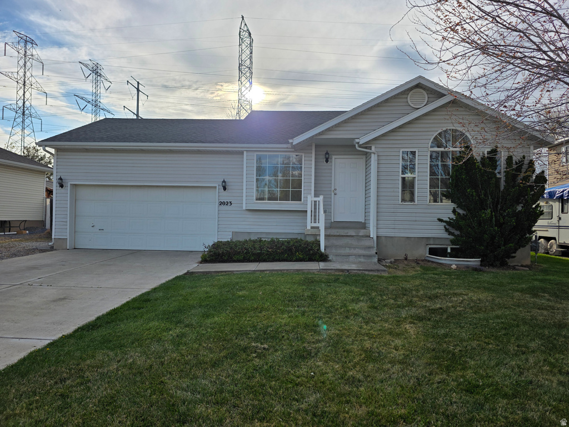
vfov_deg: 58.9
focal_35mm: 23
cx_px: 284
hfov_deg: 73.9
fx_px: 378
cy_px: 214
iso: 64
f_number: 1.7
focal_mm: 6.3
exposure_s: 1/7944
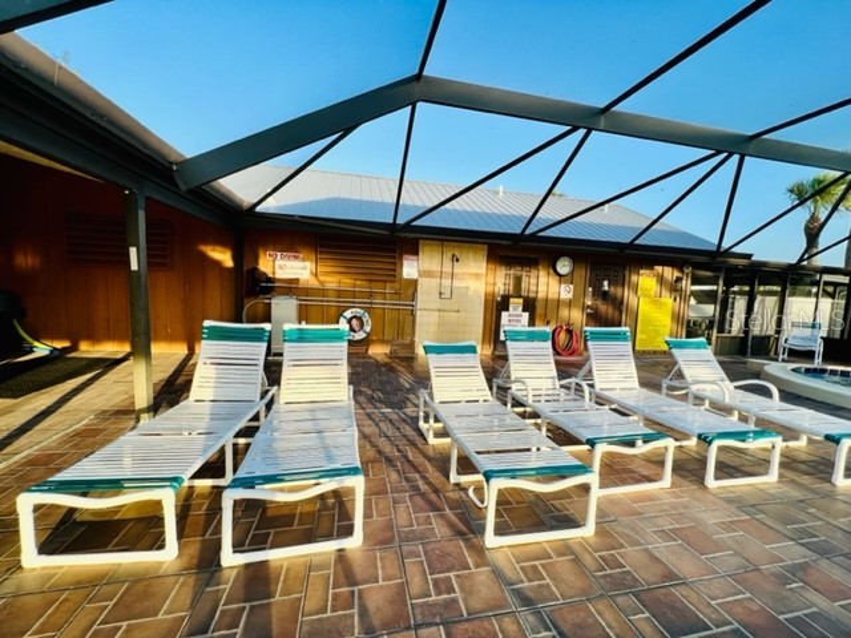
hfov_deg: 106.2
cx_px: 426
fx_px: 320
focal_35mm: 13
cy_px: 319
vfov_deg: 89.9
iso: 32
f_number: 1.8
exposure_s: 1/232
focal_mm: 1.57
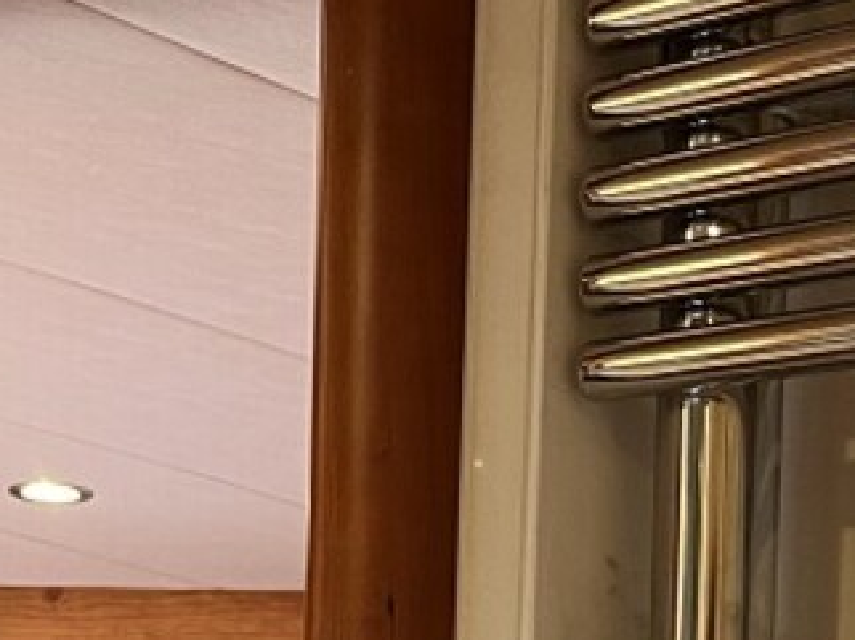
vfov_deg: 13.2
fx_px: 2493
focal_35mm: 101
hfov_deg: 19.4
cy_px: 1160
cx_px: 343
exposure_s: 1/72
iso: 125
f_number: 1.6
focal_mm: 5.1
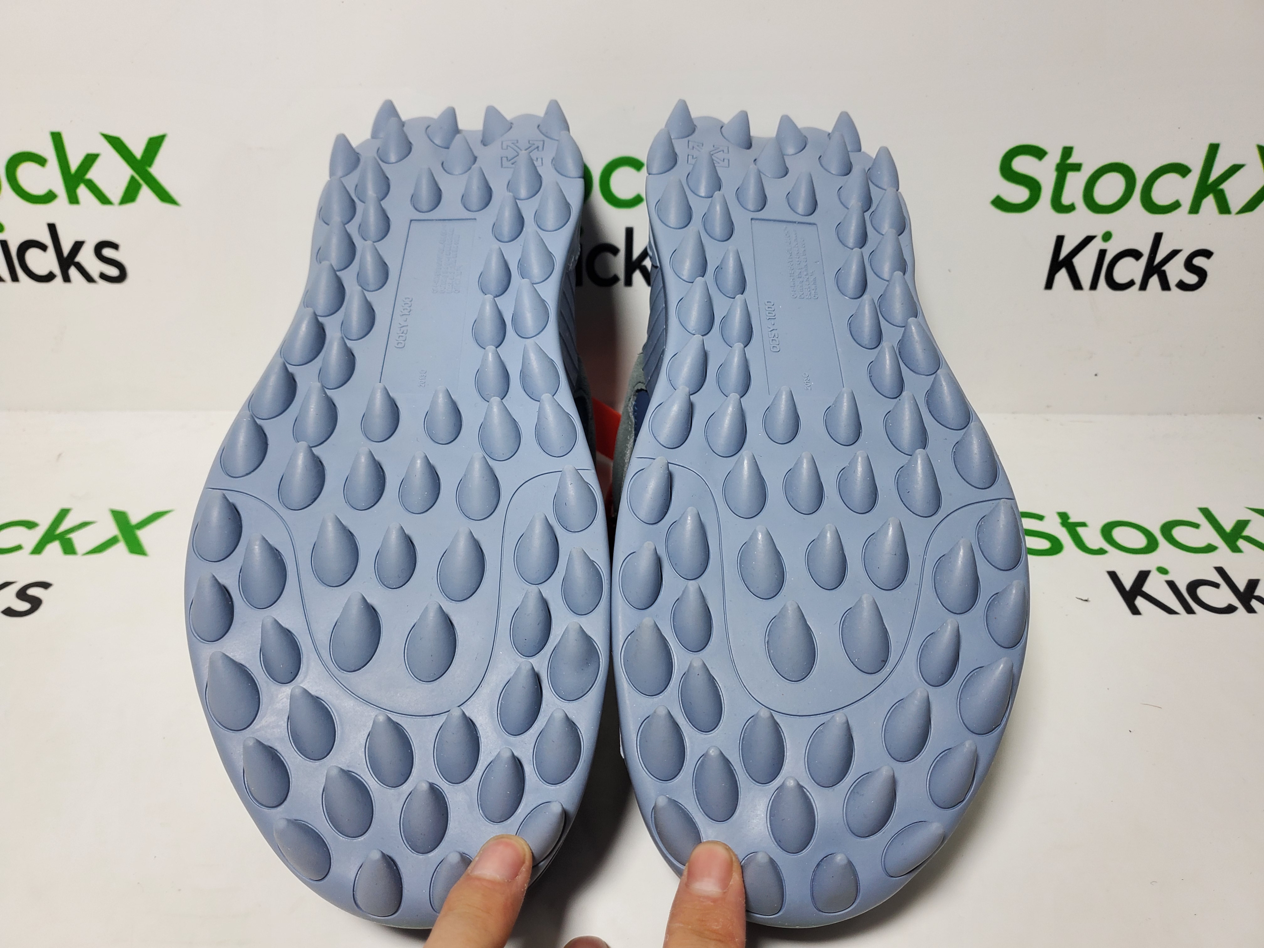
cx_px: 632
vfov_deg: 53.1
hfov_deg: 67.3
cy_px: 474
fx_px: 949
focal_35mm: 26
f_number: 1.5
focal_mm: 4.3
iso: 50
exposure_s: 1/421
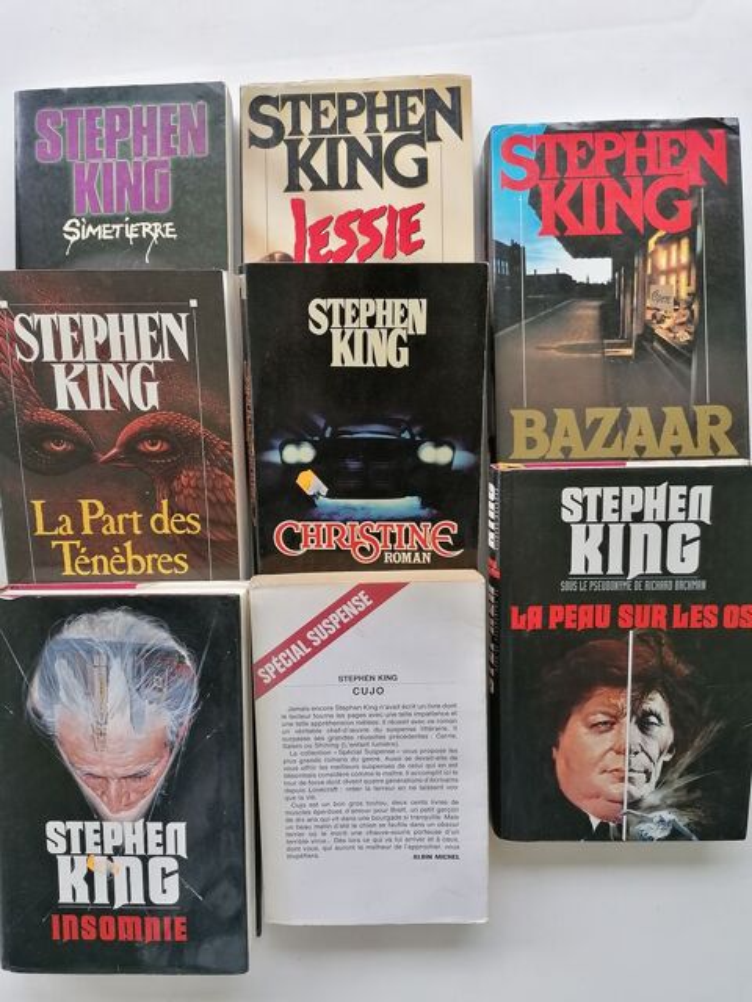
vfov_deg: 65.3
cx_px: 376
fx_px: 782
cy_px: 501
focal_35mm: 27
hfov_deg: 51.4
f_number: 1.8
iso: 100
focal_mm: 4.75
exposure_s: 1/60
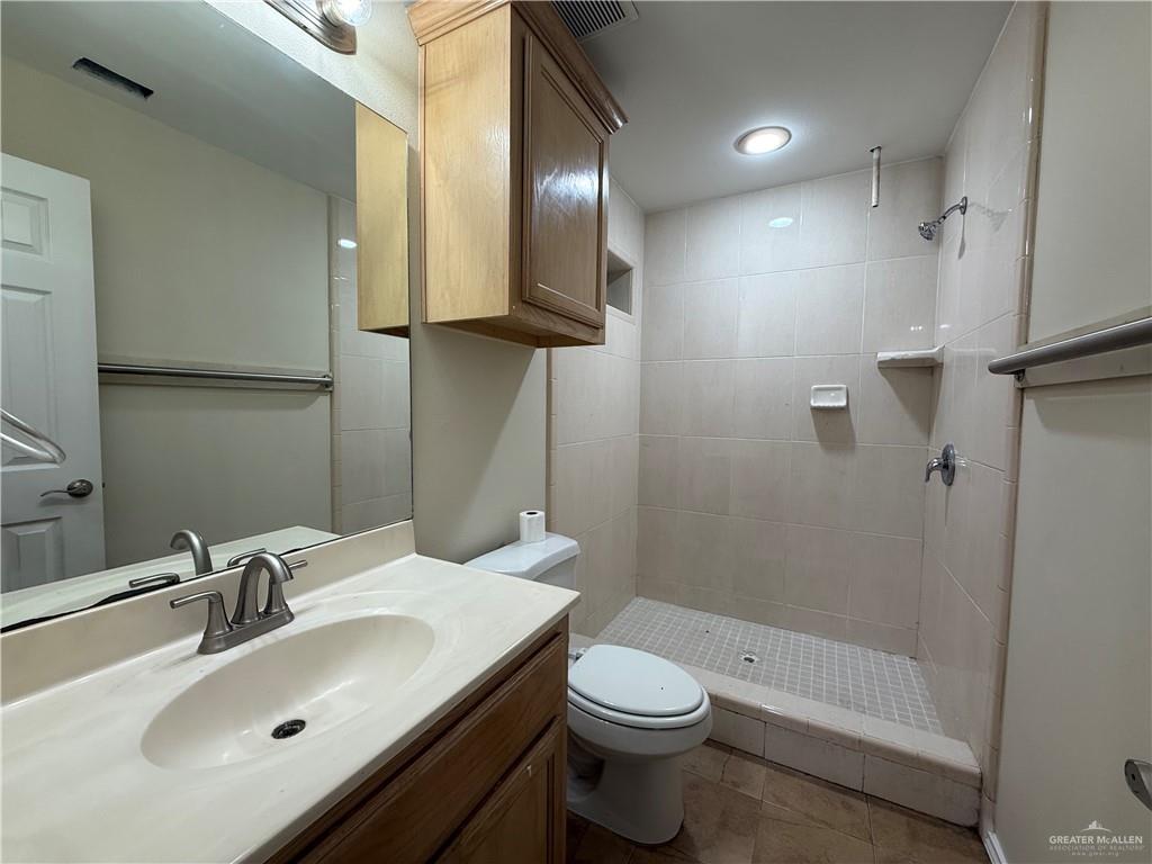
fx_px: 466
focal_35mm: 14
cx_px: 576
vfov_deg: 85.7
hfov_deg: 102.1
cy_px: 432
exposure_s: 1/120
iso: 100
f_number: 2.2
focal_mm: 2.22
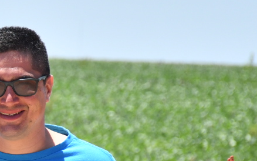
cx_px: -107
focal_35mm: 633
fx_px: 4435
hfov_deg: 3.3
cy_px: 185
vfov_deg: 2.1
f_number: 6.3
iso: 200
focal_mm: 112
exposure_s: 1/1000
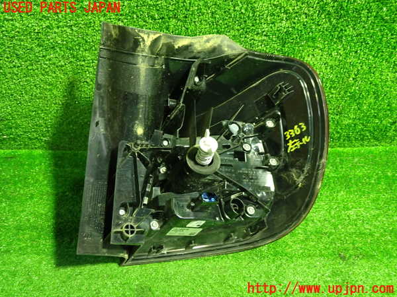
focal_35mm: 30
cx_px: 198
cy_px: 148
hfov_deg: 60.0
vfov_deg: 46.8
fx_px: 344
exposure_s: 1/30
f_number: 2.3
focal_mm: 5.4
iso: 800
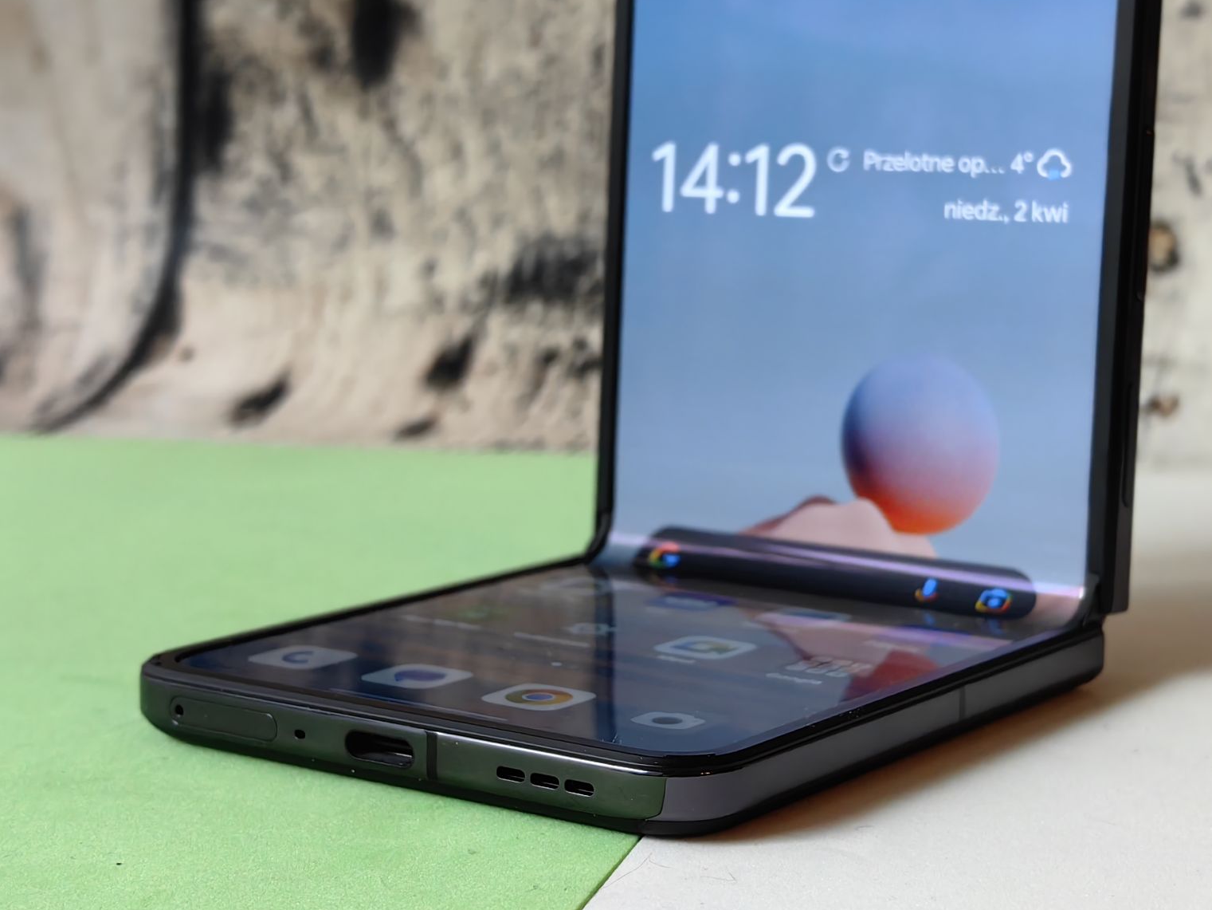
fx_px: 2486
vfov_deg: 20.7
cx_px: 707
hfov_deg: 27.4
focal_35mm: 71
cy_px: 364
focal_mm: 5.75
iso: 400
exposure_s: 1/99.7
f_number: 2
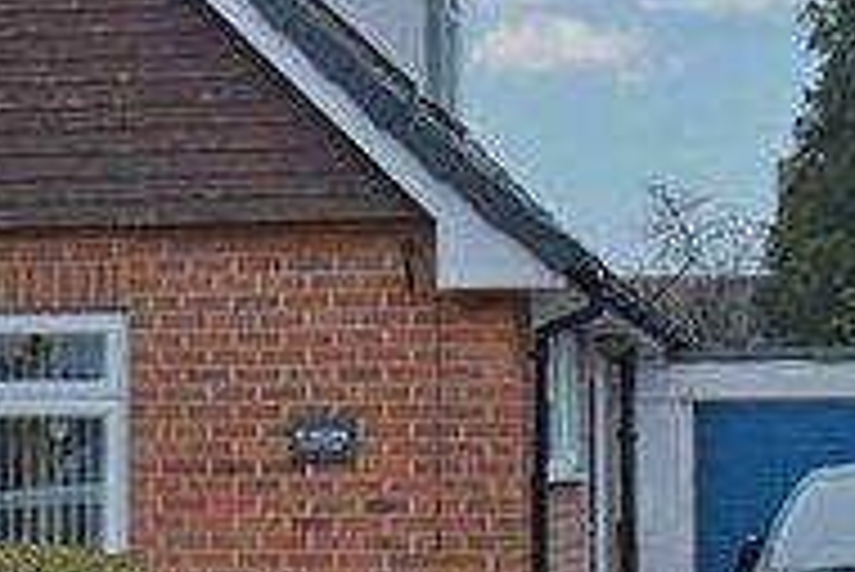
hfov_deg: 16.0
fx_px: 3015
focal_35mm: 127
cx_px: 99
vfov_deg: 10.8
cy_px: 356
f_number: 3.8
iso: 640
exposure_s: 1/250
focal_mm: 23
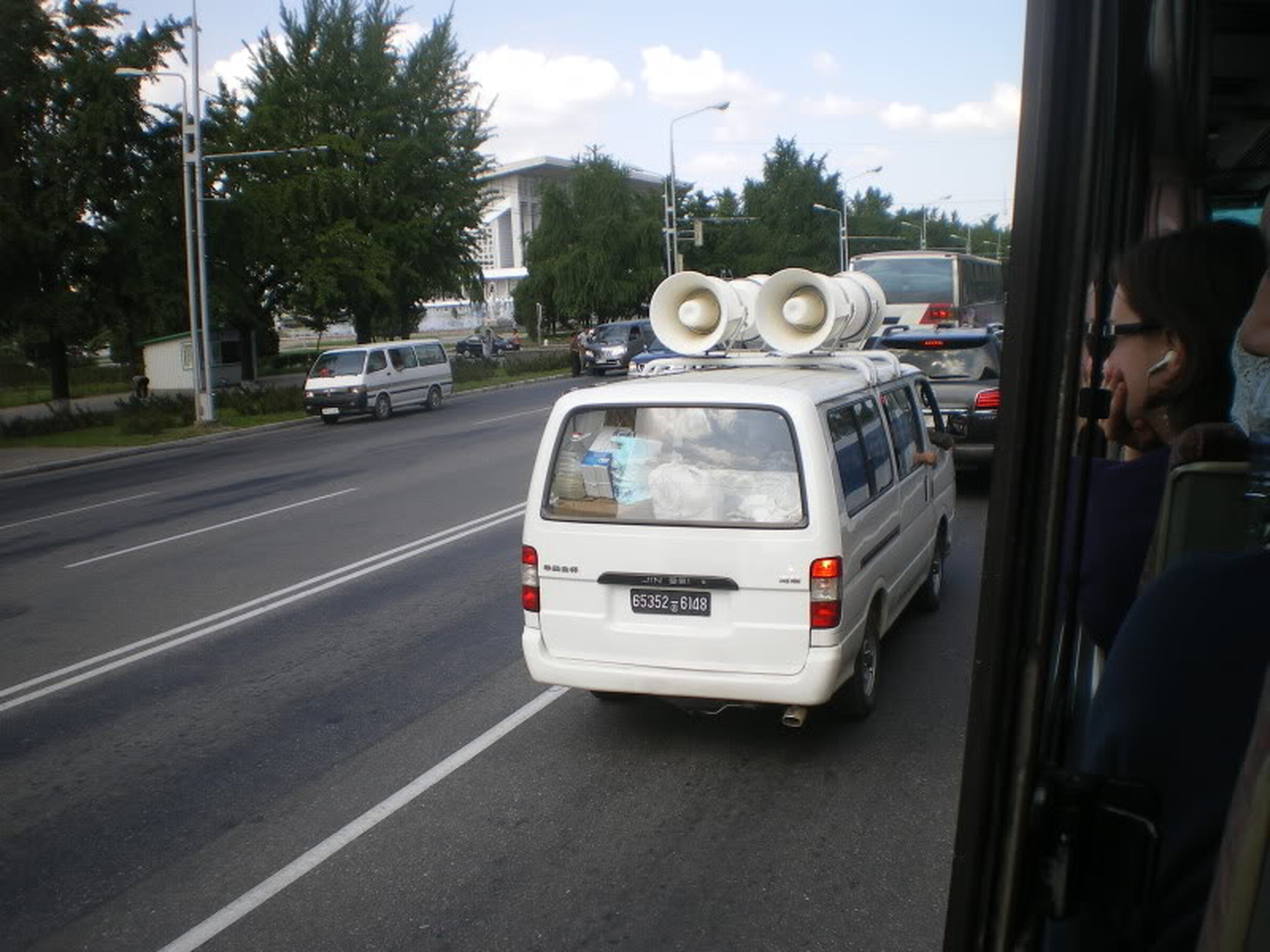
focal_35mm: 36
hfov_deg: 51.4
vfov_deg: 39.7
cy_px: 476
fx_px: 1321
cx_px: 635
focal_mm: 6.3
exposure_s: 1/200
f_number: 4.6
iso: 50
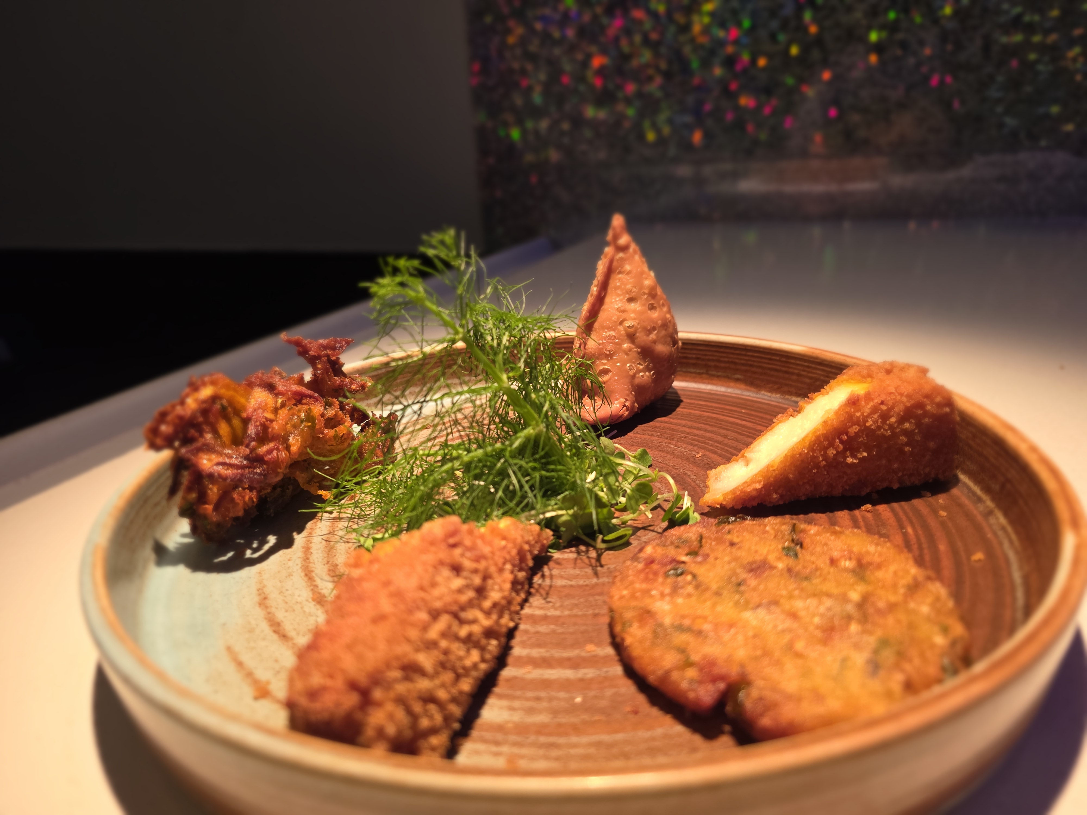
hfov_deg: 73.9
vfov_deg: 58.9
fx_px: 722
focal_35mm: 23
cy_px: 408
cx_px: 544
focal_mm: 6.25
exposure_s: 1/60
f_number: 1.7
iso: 125
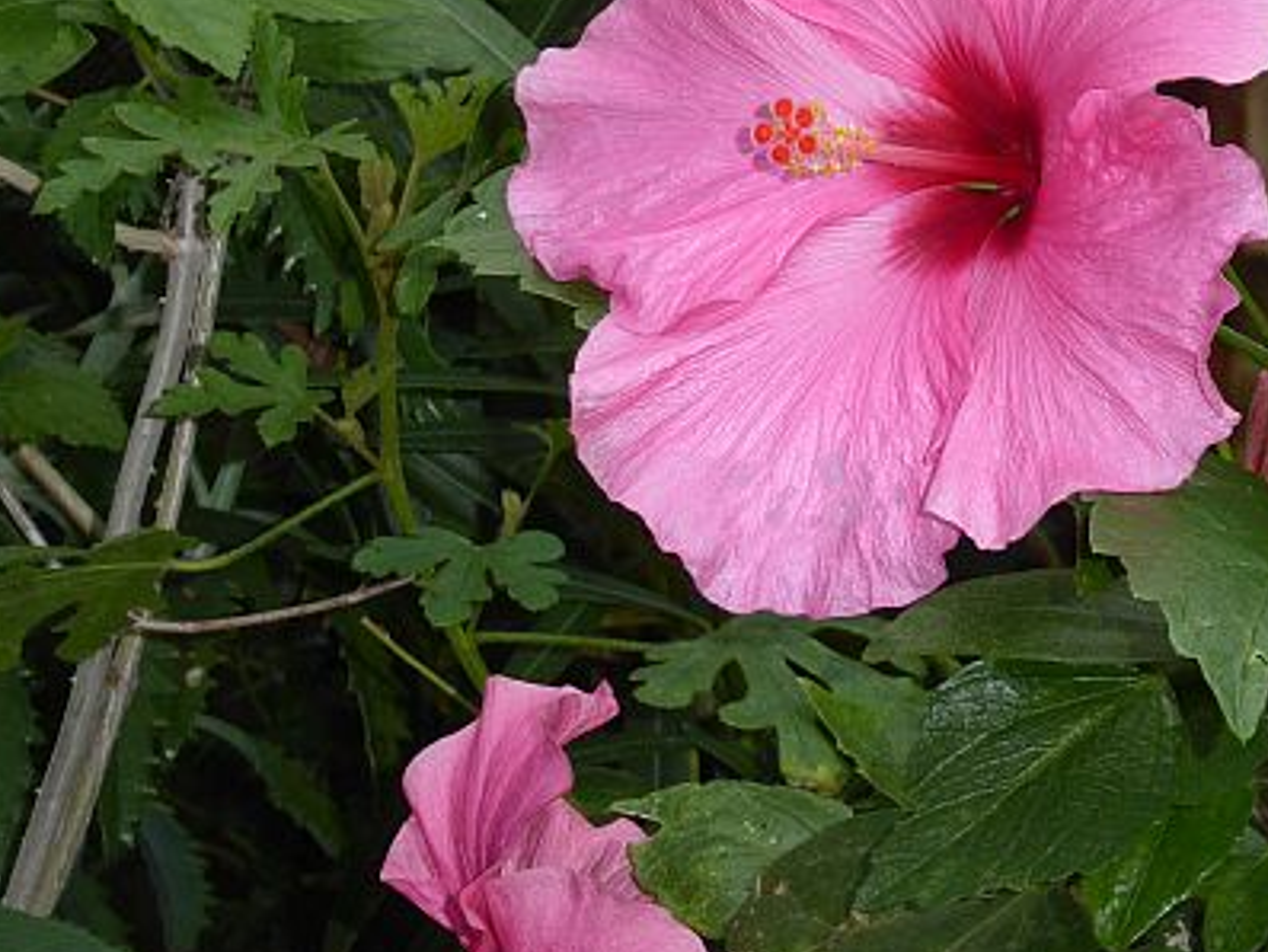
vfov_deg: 7.4
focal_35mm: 200
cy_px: 281
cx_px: 945
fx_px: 7328
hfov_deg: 9.9
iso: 200
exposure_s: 1/60
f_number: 5.2
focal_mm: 22.3
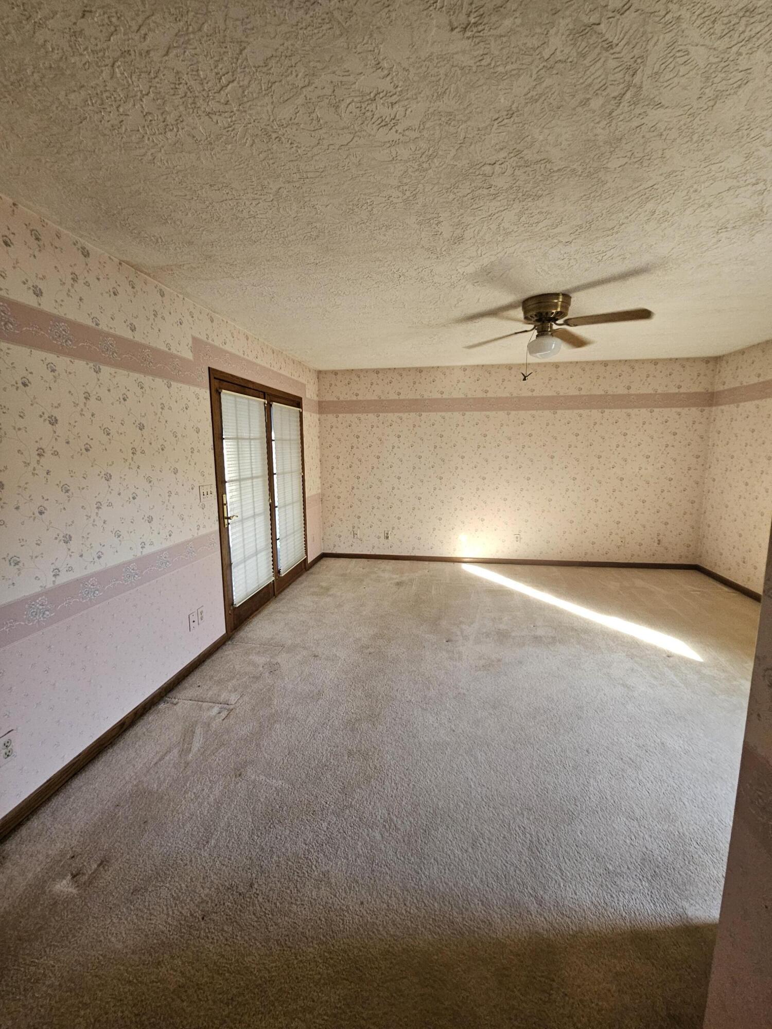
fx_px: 387
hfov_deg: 89.9
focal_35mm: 13
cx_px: 386
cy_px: 514
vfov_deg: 106.2
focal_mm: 2.2
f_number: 2.2
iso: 320
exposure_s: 1/40
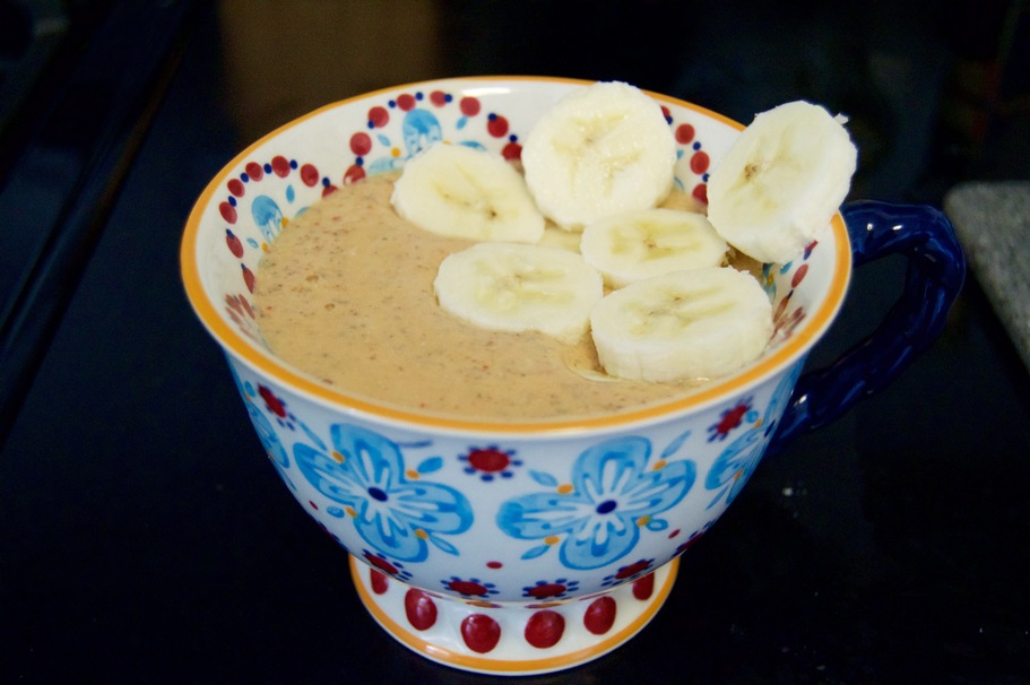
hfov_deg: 42.4
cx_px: 515
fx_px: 1329
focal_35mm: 46
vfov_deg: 28.9
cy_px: 342
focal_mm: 31
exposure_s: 1/60
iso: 2500
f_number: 4.2
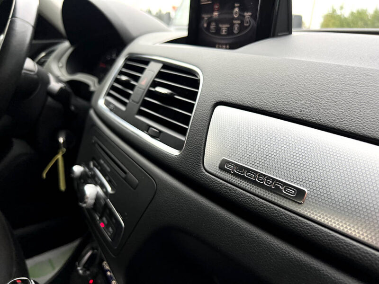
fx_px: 285
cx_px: 190
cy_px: 142
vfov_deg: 53.1
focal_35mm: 26
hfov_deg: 67.3
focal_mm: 5.7
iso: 50
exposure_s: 1/391
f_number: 1.5
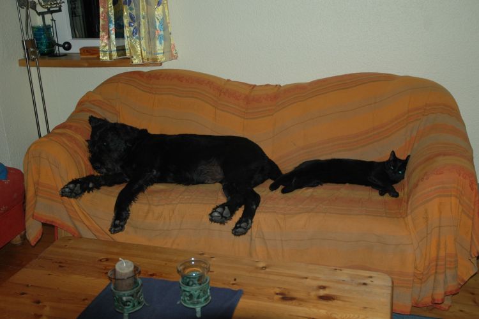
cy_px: 160
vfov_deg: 33.0
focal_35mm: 40
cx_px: 240
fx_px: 539
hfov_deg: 48.0
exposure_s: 1/60
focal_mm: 27
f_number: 3.8
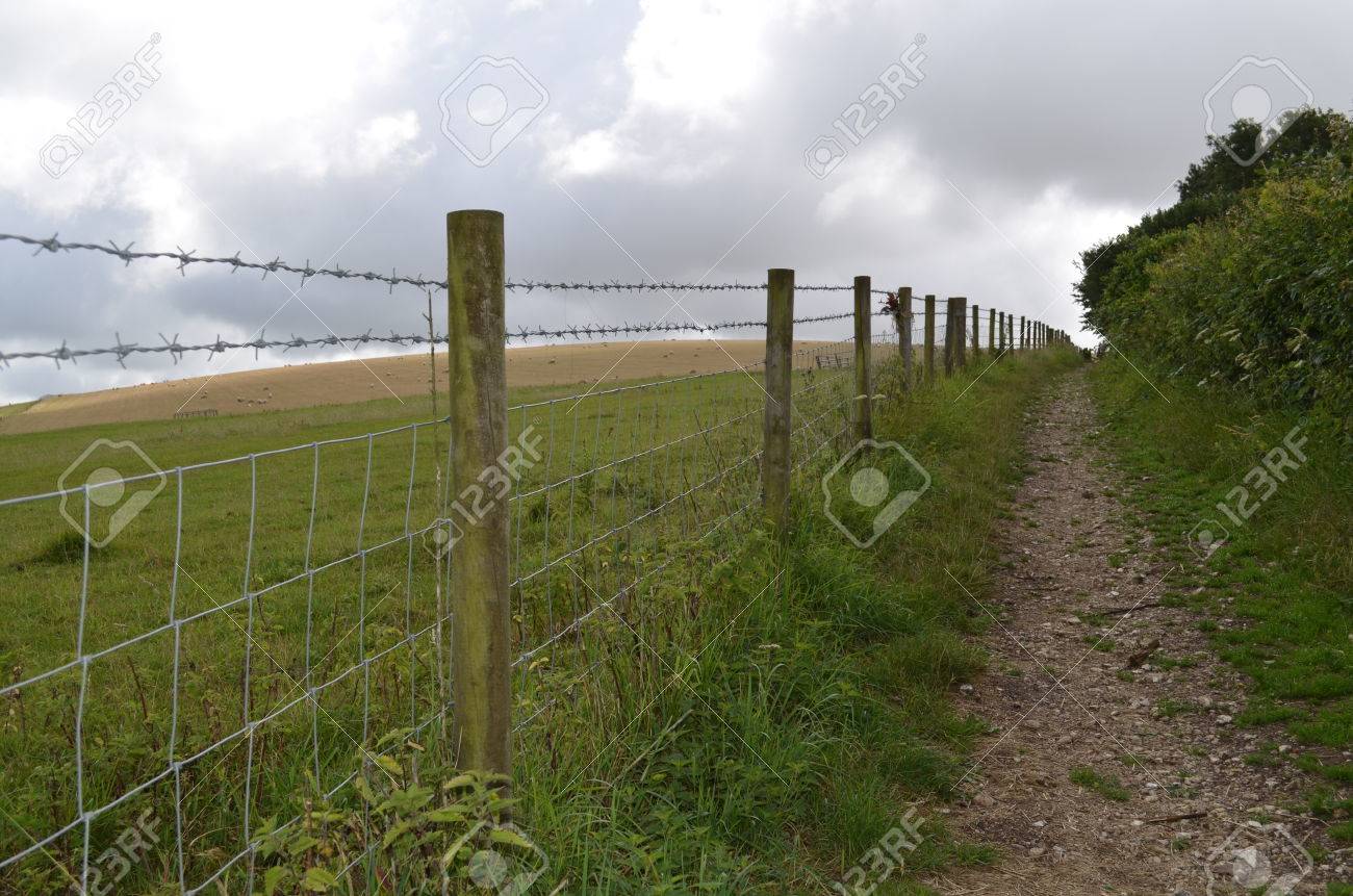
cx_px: 676
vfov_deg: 34.1
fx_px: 1463
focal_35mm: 39
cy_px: 448
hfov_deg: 49.6
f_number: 8
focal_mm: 26
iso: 100
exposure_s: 1/200
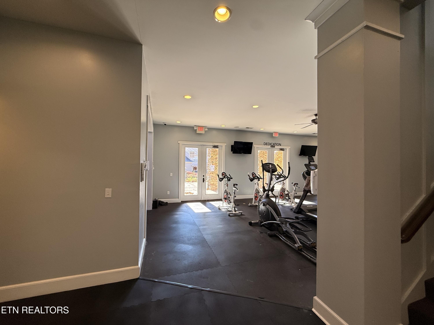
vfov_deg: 85.7
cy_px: 162
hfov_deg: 102.1
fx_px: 176
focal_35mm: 14
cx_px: 217
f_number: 2.2
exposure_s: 1/120
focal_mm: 2.22
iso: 100
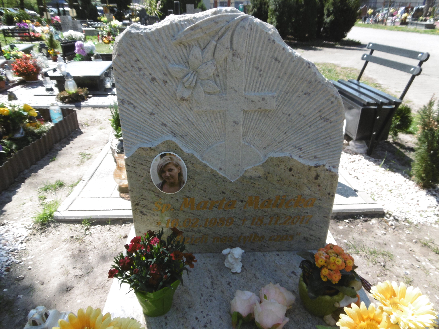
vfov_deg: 56.8
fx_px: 304
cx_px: 220
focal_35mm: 24
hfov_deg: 71.6
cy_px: 164
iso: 100
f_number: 3.1
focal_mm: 4.3
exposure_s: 1/500
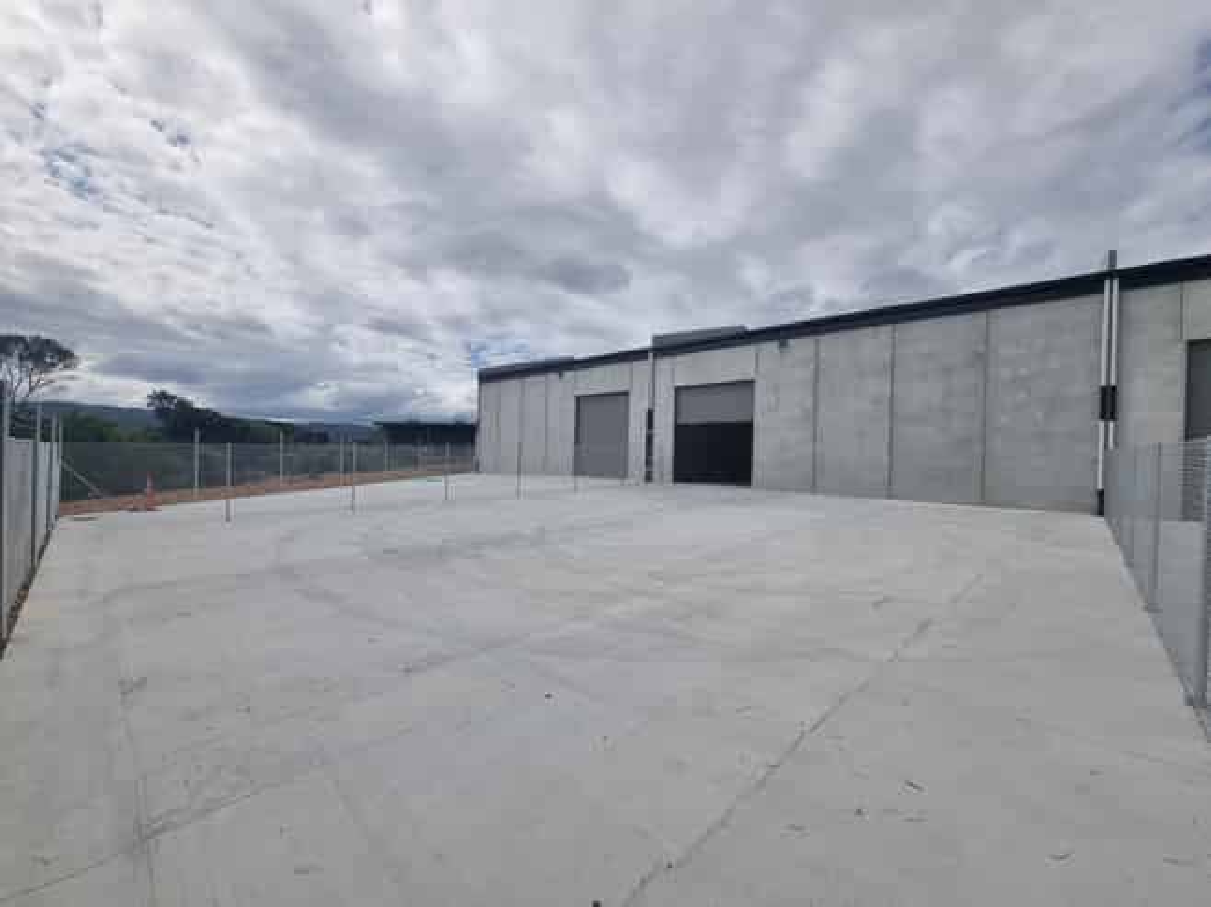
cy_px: 454
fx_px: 455
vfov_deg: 89.9
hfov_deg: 106.2
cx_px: 606
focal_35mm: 13
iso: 50
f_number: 2.2
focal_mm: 2.2
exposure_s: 1/4368
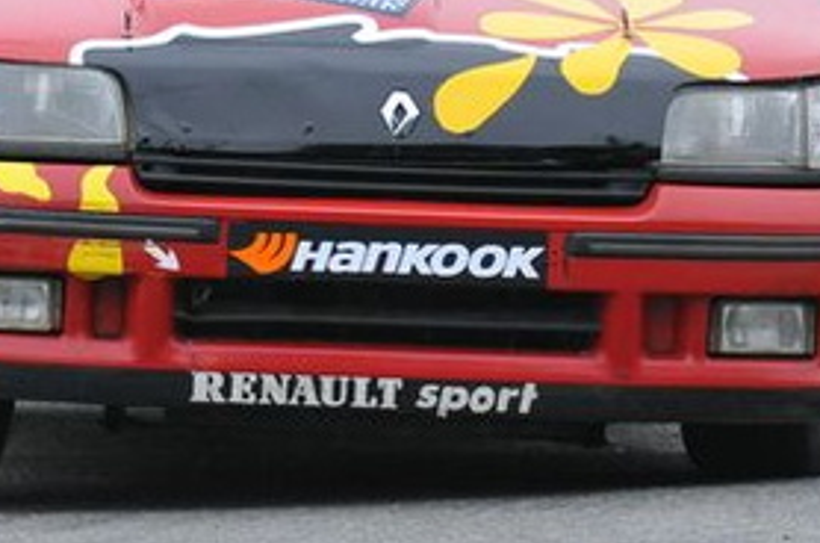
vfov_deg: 1.5
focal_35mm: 899
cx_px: 192
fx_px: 20430
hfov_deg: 2.3
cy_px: -60
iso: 1250
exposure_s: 1/800
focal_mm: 210
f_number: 5.6
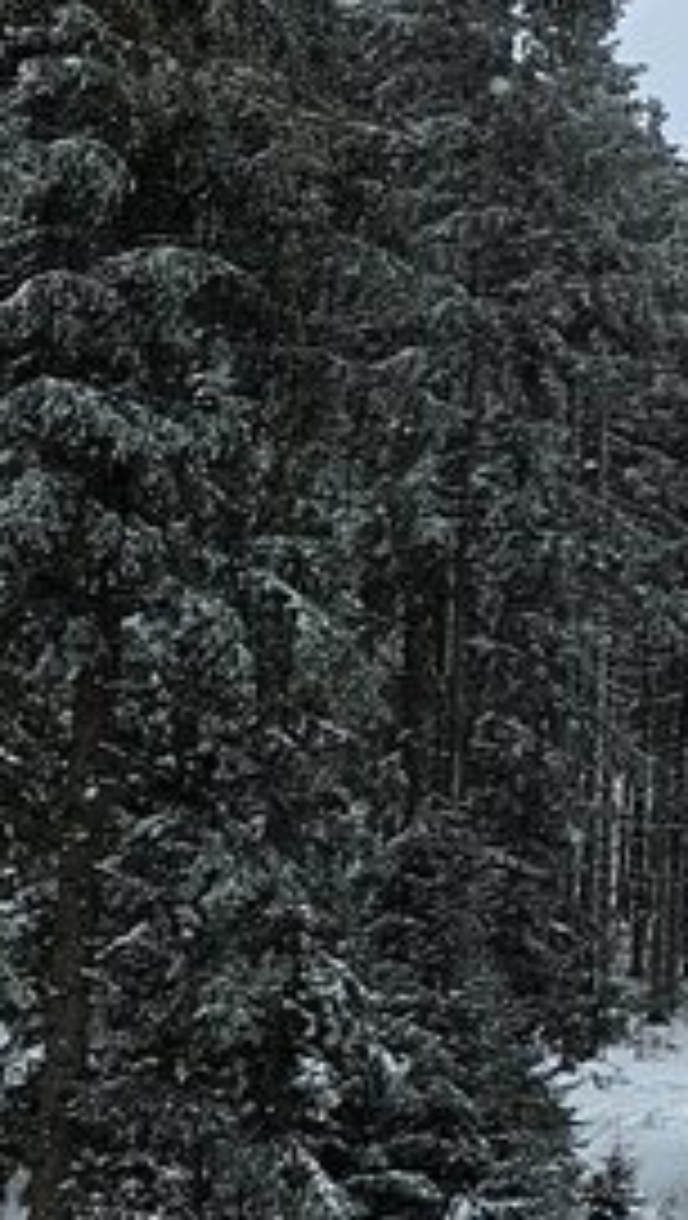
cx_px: 2197
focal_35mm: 126
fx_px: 4075
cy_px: 824
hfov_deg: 8.0
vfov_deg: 17.0
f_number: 1.8
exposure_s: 1/2650
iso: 25
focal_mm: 5.4
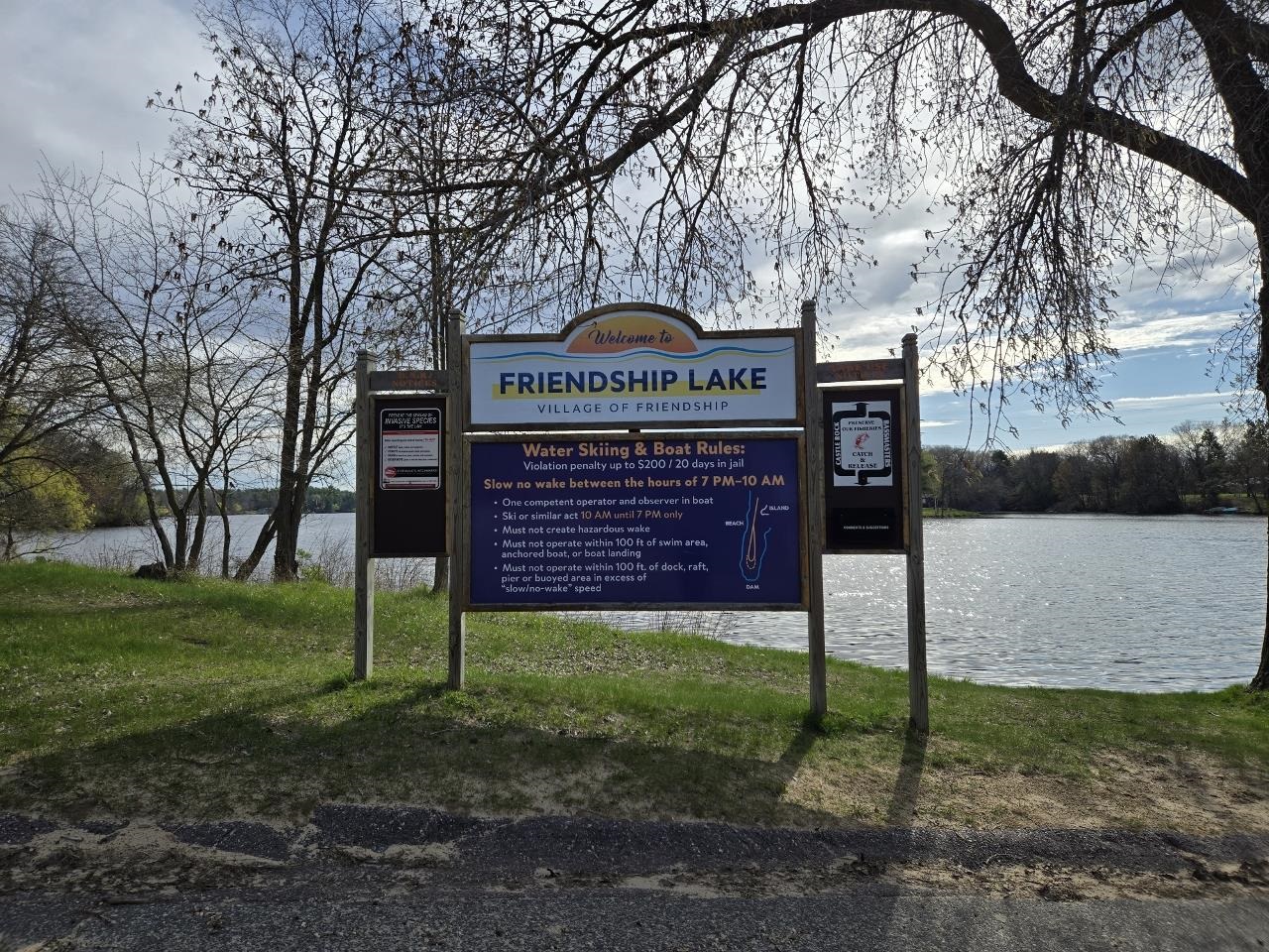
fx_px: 843
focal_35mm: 23
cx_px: 634
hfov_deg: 73.9
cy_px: 476
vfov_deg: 58.9
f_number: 1.8
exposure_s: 1/2169
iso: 25
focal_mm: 5.4
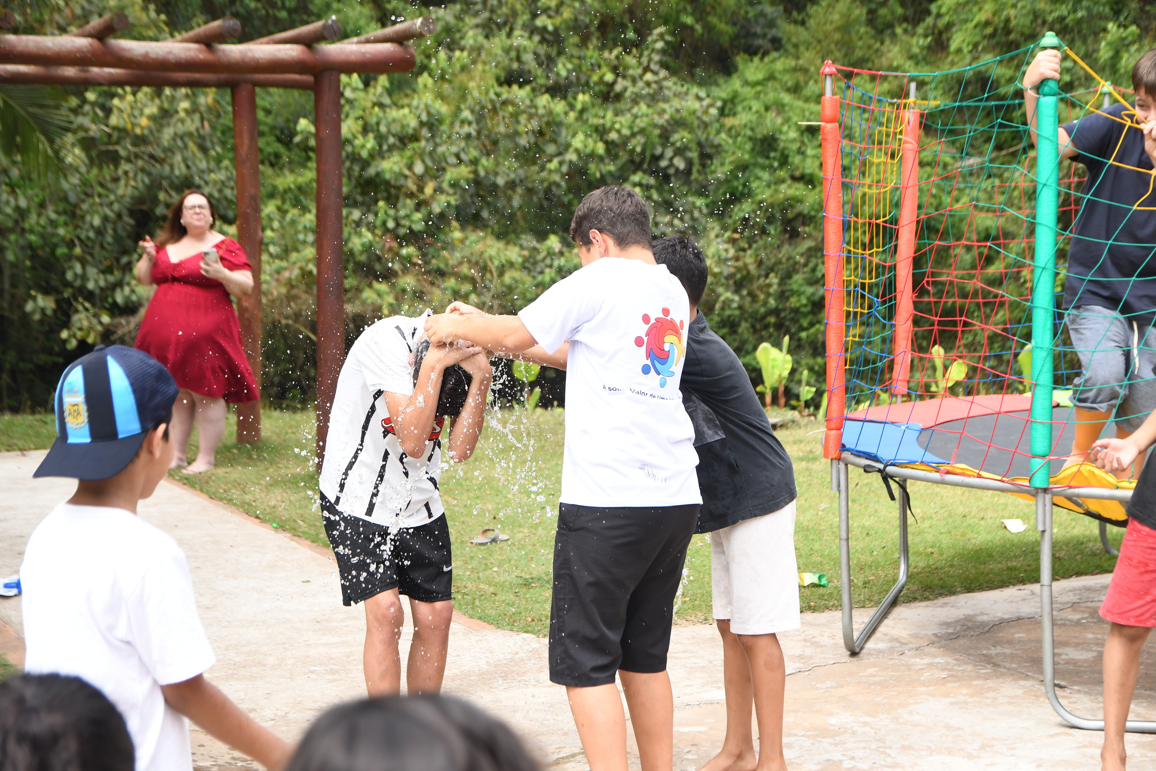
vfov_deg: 22.6
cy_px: 386
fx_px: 1927
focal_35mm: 60
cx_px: 578
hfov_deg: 33.4
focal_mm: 40
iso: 400
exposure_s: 1/1250
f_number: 3.5
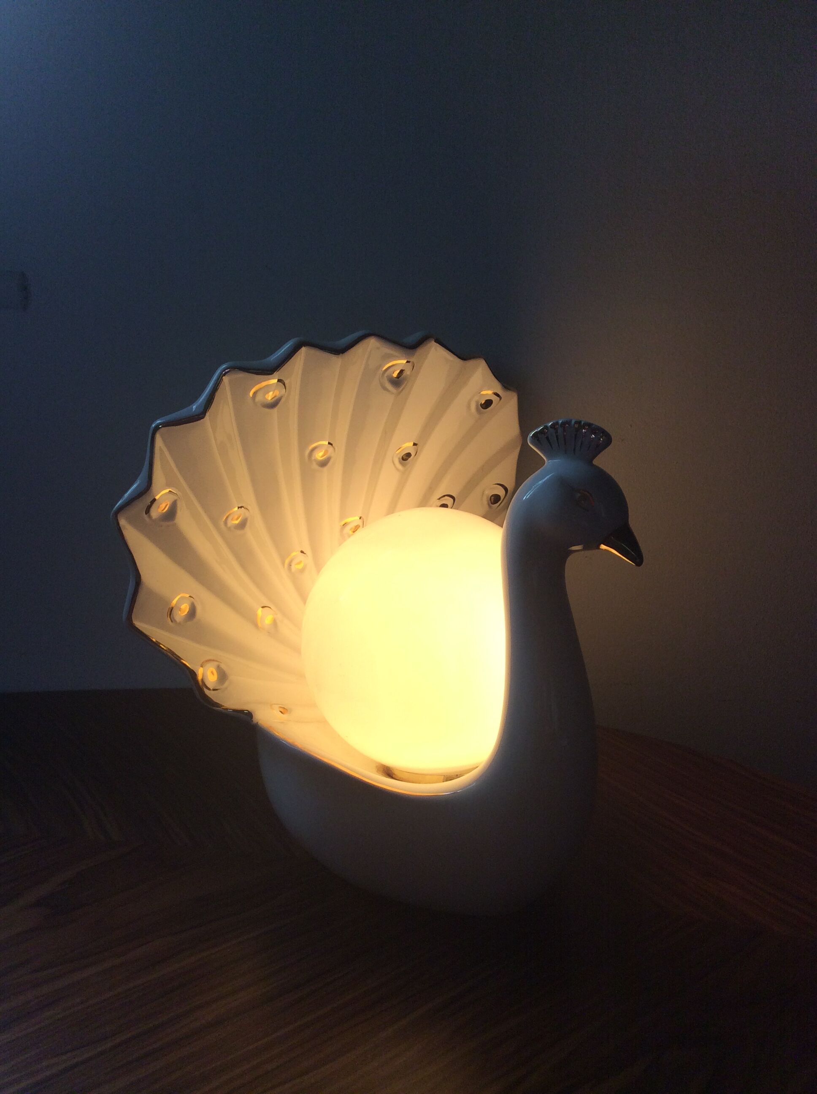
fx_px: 1010
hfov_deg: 44.1
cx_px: 408
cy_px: 547
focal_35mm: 32
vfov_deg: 56.9
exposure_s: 1/100
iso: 64
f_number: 2.4
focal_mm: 3.3
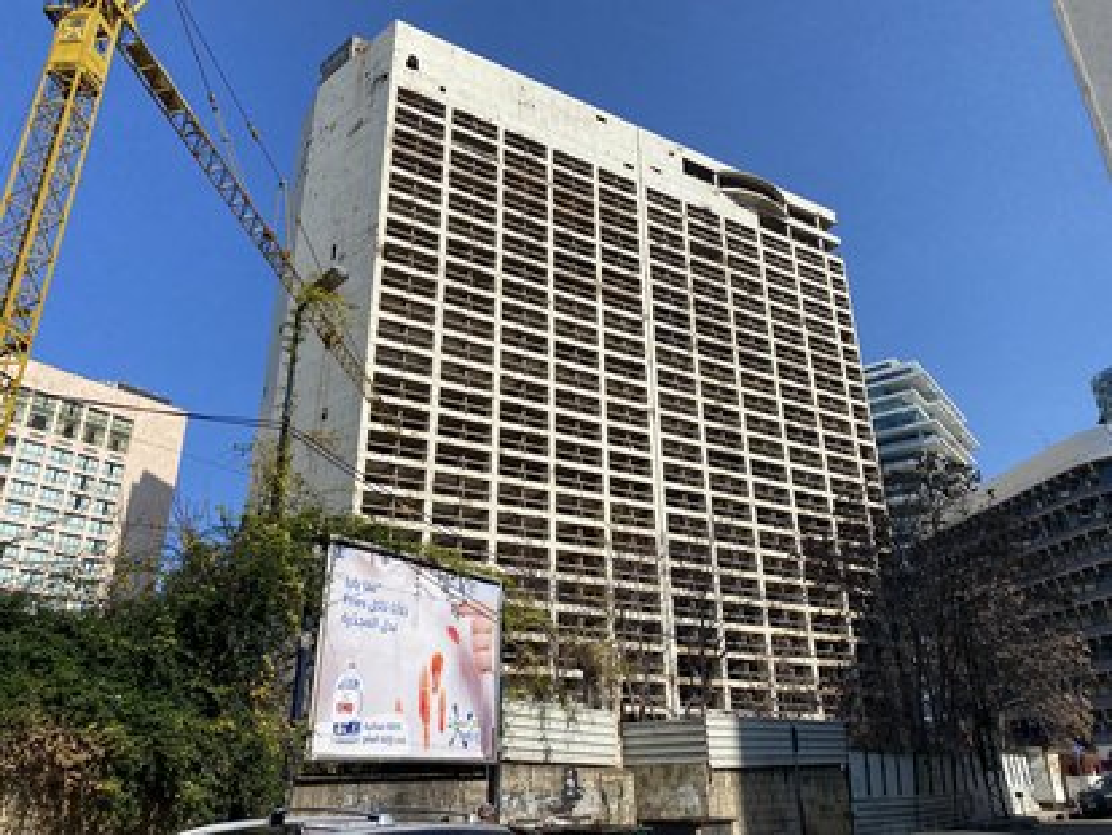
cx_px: 556
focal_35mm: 26
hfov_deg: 67.3
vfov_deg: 53.1
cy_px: 418
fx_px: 836
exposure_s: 1/3846
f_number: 1.8
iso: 32
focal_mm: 4.25
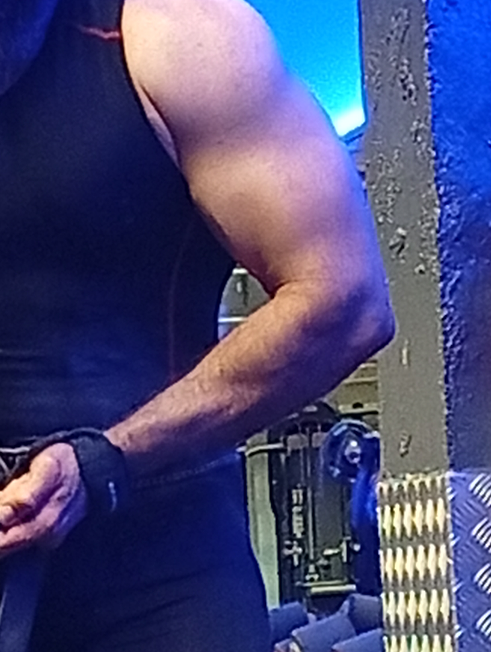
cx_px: 75
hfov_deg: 5.9
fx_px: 4773
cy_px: 330
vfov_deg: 7.8
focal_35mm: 253
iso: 761
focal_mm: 3.98
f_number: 1.8
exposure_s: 1/20
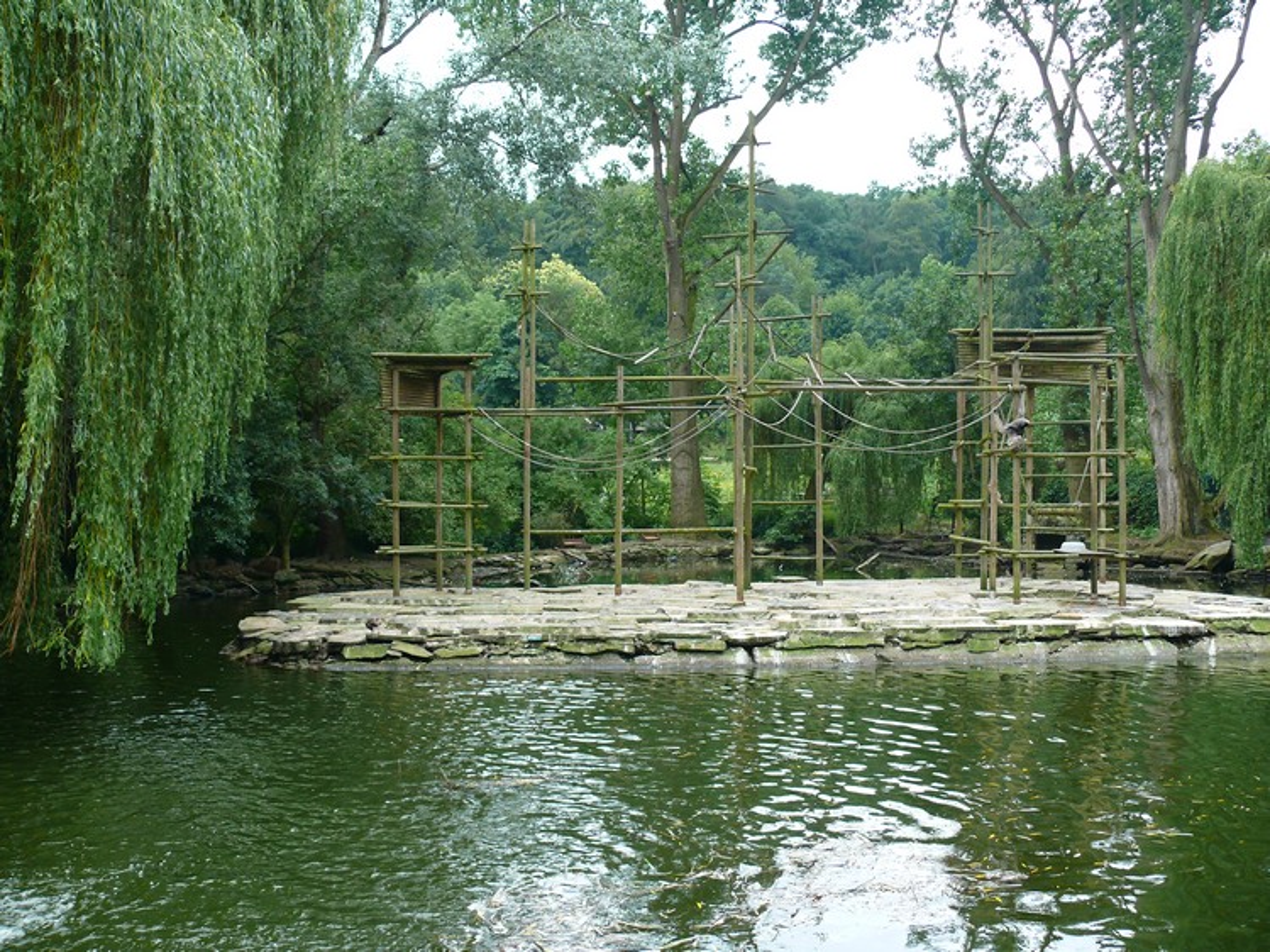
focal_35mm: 35
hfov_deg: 52.6
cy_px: 476
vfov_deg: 40.7
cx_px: 635
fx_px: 1284
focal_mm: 7.4
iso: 100
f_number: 2.8
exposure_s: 1/80
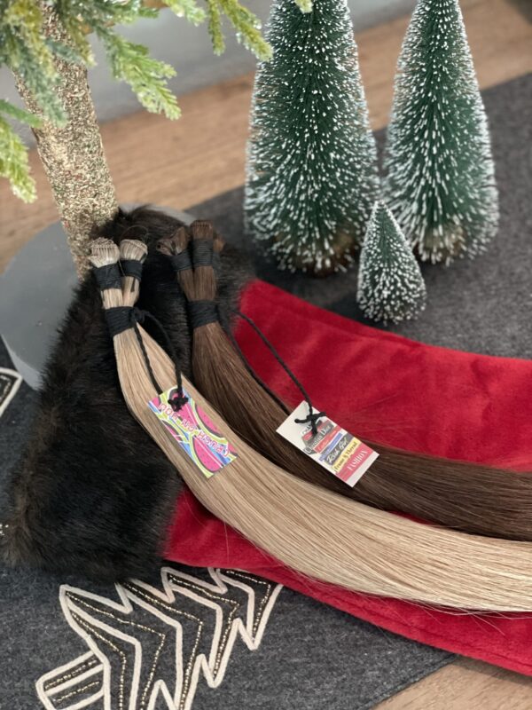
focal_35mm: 52
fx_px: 1066
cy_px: 355
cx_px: 266
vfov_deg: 36.8
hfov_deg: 28.0
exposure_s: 1/24
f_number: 2
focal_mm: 6
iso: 500
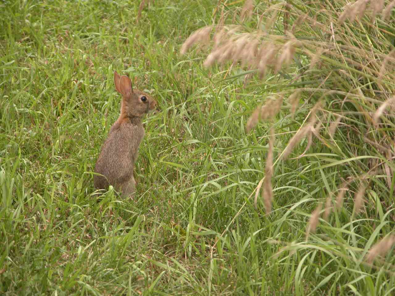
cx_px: 198
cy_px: 148
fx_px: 3195
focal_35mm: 280
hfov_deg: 7.1
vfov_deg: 5.3
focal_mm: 71.2
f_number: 4.2
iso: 100
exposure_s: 1/129
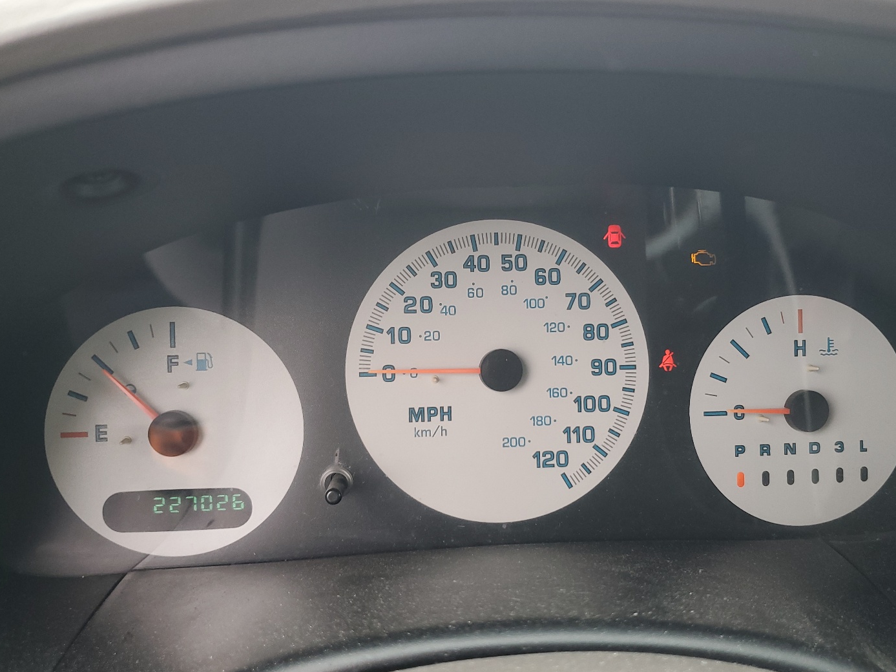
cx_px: 486
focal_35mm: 30
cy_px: 356
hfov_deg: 59.9
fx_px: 776
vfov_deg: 46.8
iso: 69
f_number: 1.5
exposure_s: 1/120
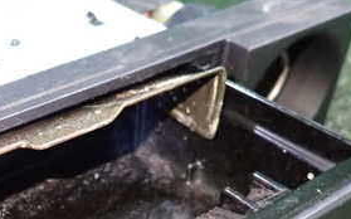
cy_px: 232
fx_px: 545
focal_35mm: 57
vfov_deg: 21.7
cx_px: 69
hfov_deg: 34.6
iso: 640
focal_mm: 4.5
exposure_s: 1/30
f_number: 2
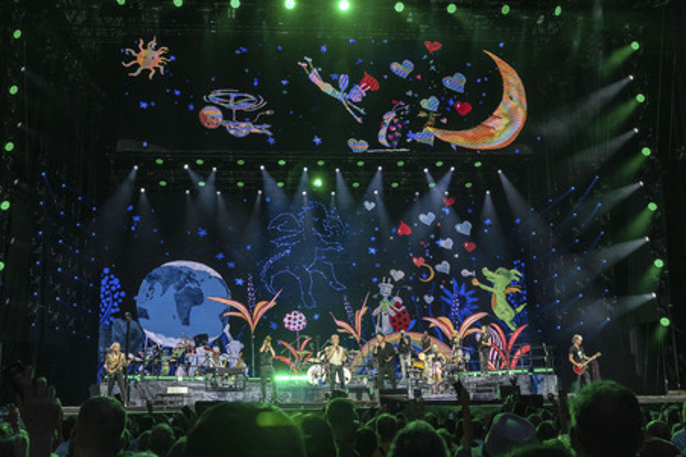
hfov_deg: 53.2
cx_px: 343
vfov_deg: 36.8
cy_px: 228
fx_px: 685
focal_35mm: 36
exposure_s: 1/320
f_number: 8
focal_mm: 36
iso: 1600
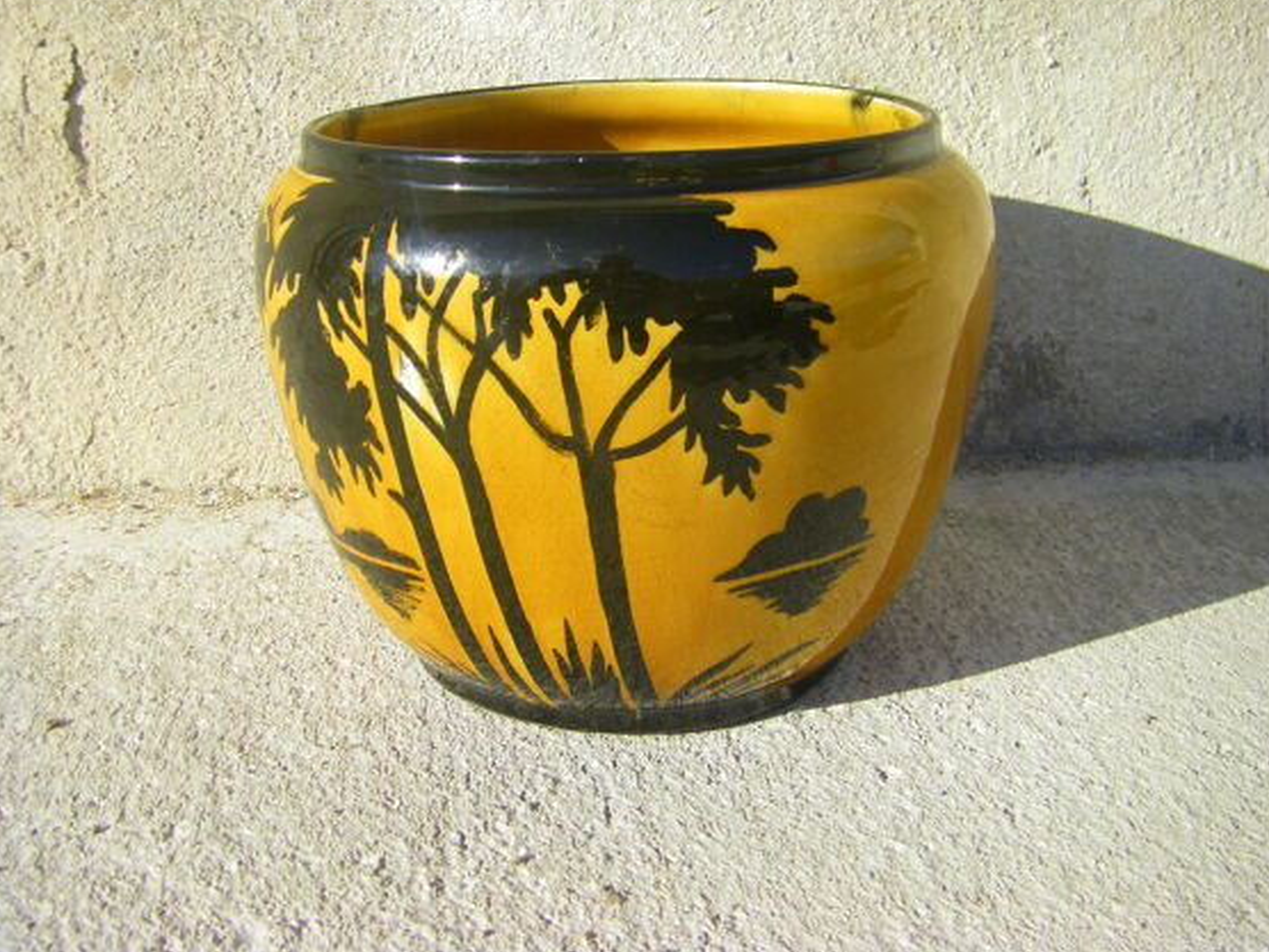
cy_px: 445
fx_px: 1503
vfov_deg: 35.1
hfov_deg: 45.8
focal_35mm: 41
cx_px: 646
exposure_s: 1/160
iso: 64
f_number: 7
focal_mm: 6.3
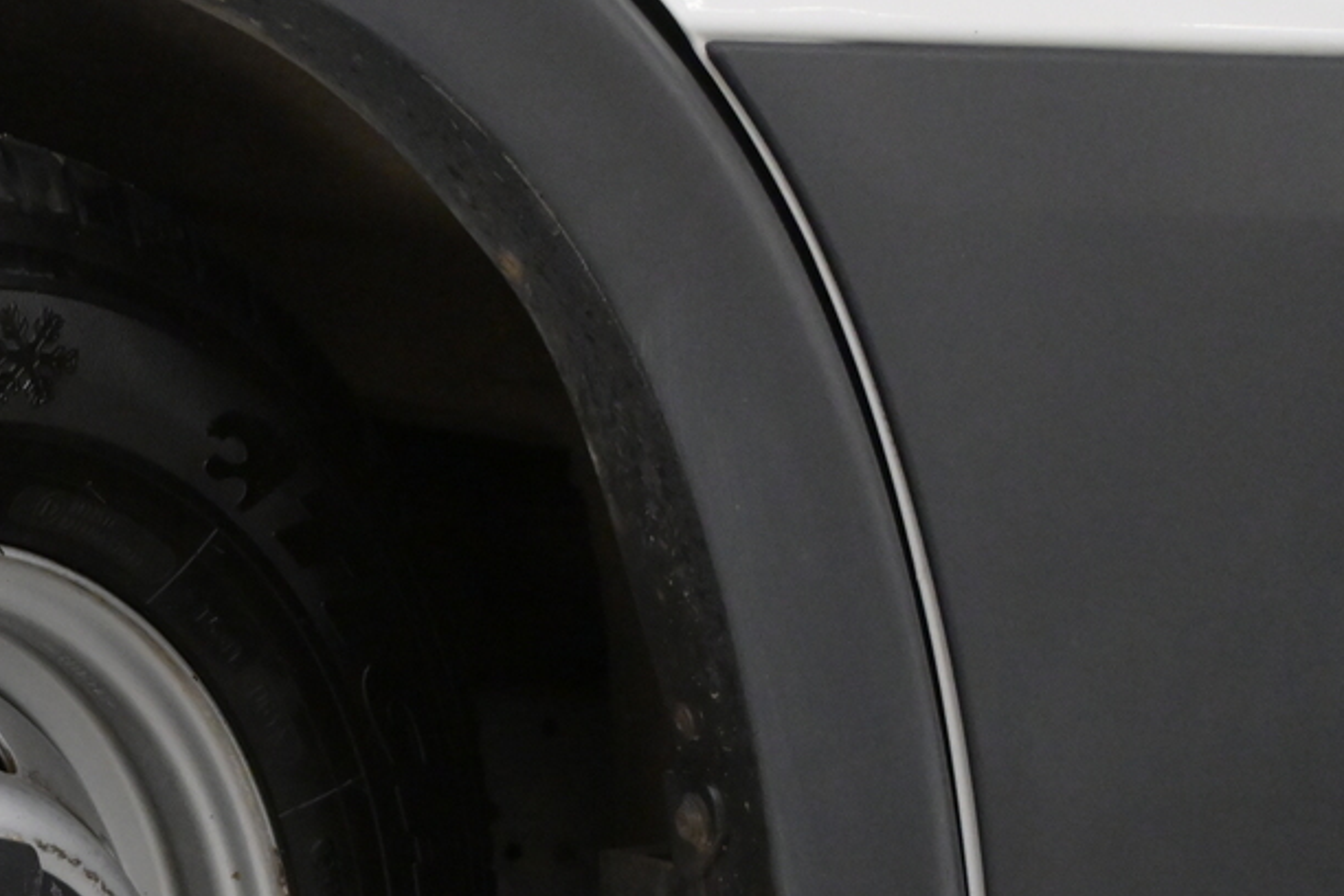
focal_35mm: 91
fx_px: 3409
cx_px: -307
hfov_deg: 20.7
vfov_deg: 14.5
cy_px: 1089
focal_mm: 23
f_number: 5
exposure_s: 1/80
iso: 2500
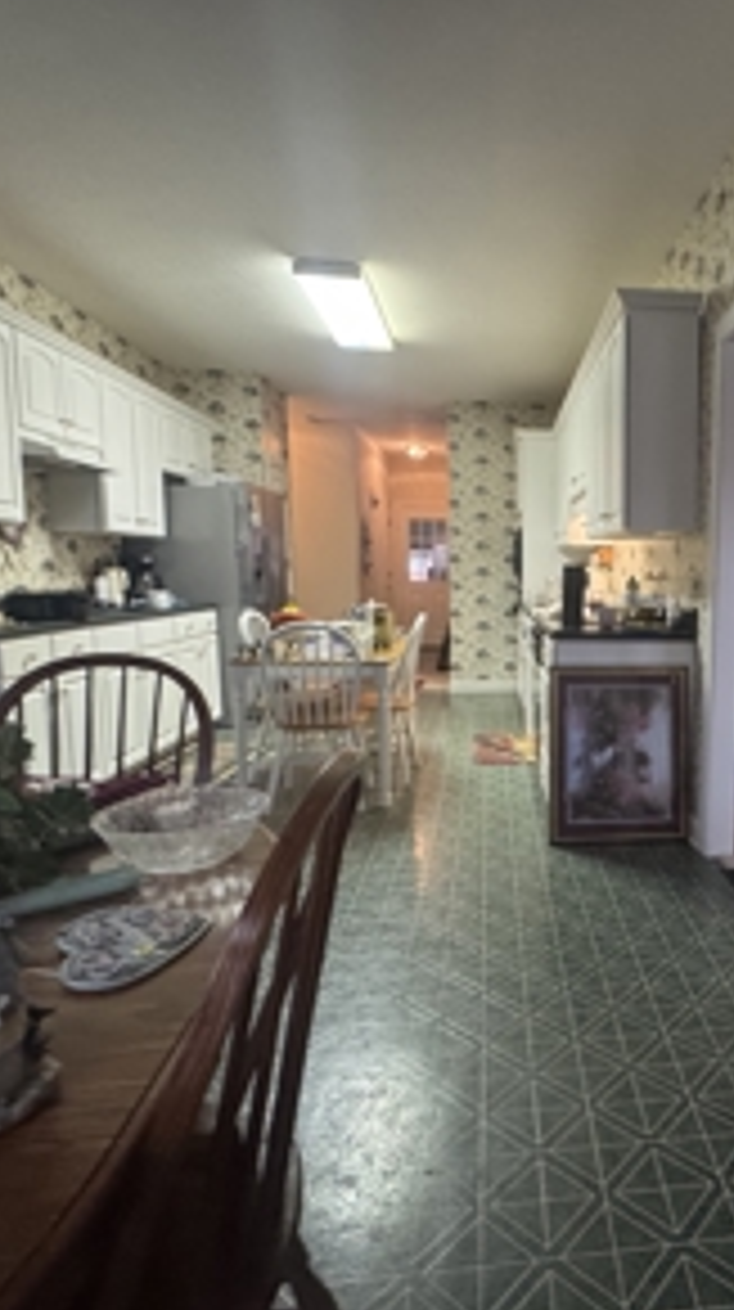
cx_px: 585
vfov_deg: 83.9
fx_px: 729
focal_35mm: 21
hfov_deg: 50.3
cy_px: 657
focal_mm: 2.22
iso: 500
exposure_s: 1/60
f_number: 2.2
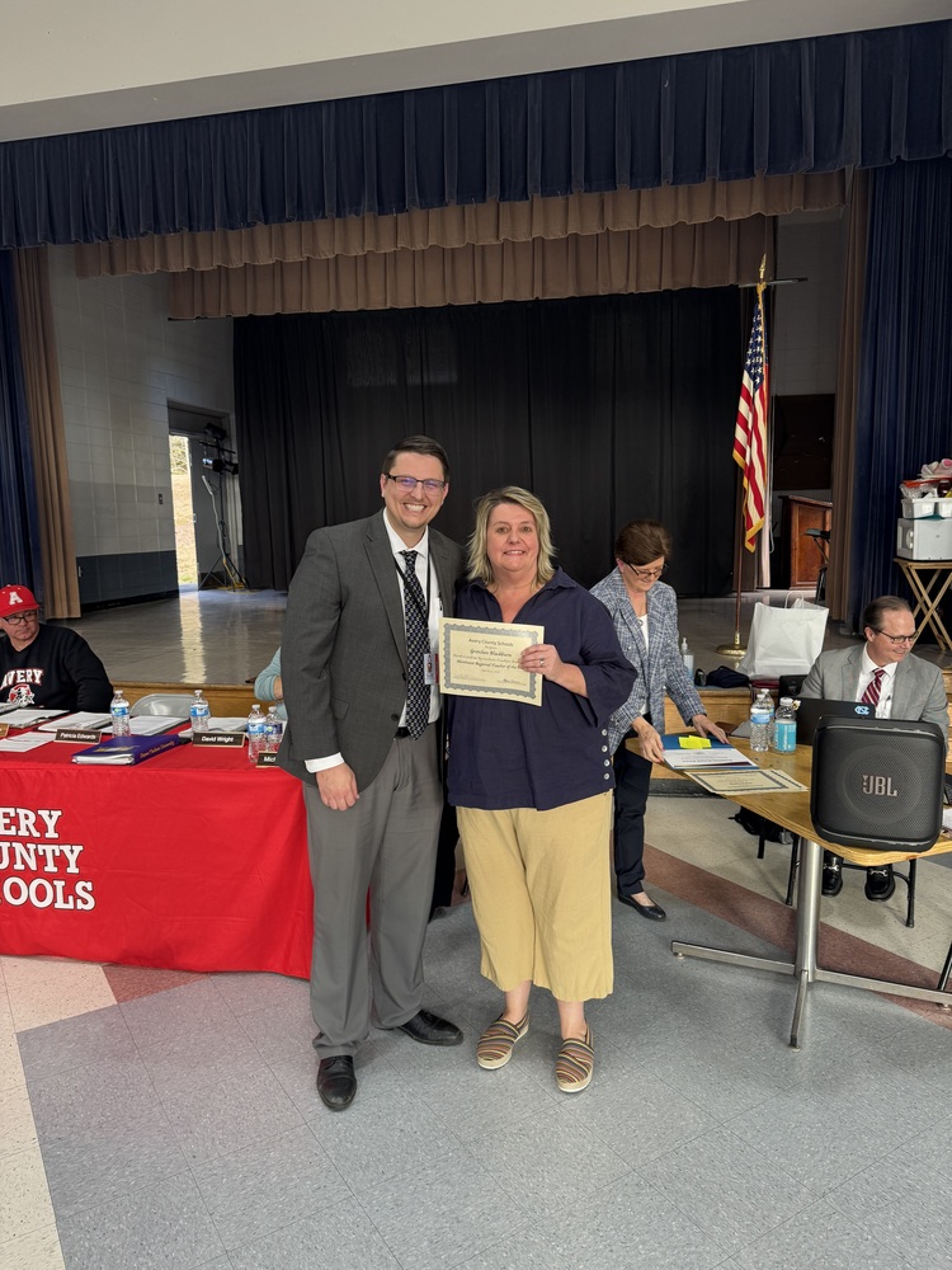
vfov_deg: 71.6
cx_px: 476
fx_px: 880
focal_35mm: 24
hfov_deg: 56.8
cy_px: 635
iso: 100
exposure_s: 1/60
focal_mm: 6.76
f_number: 1.78
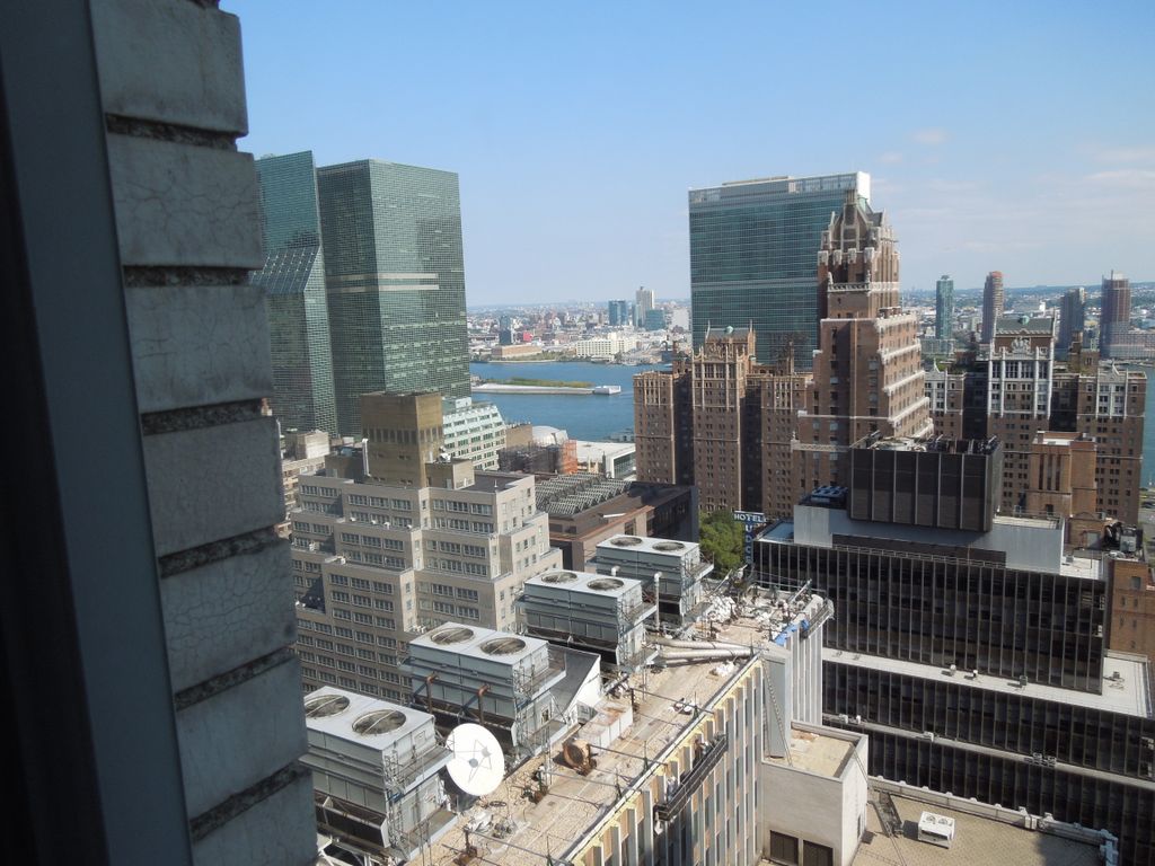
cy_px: 433
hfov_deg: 69.4
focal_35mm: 25
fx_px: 834
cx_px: 578
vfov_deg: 54.9
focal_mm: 4.5
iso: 100
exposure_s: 1/1000
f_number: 3.3
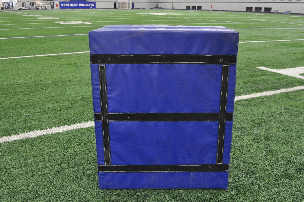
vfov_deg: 34.9
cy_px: 109
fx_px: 320
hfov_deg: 50.7
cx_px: 165
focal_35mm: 38
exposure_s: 1/25
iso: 2000
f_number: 11
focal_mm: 22
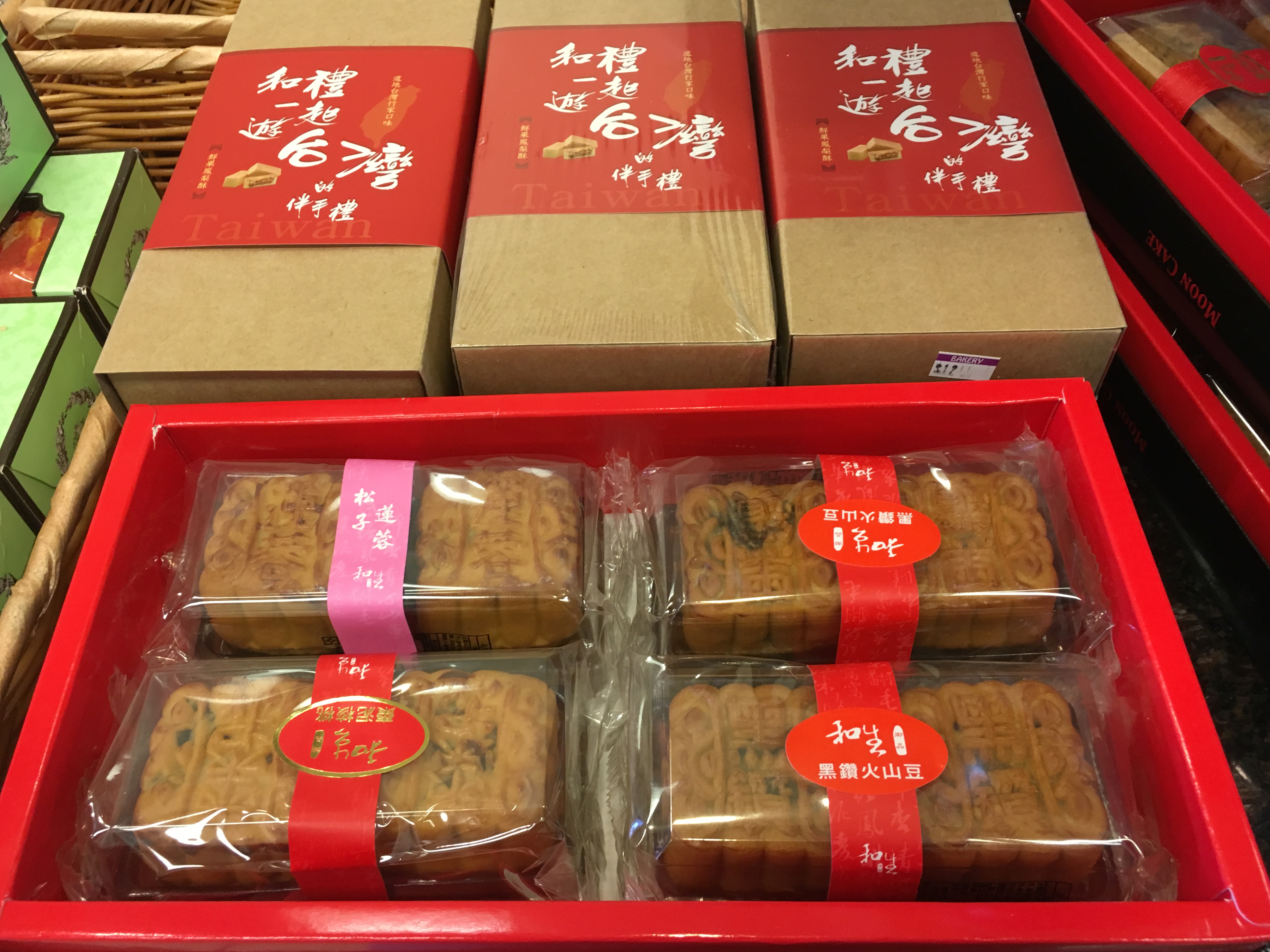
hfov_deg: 60.0
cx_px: 615
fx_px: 1101
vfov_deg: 46.8
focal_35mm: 30
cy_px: 474
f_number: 2.2
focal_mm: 4.15
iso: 100
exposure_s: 1/30
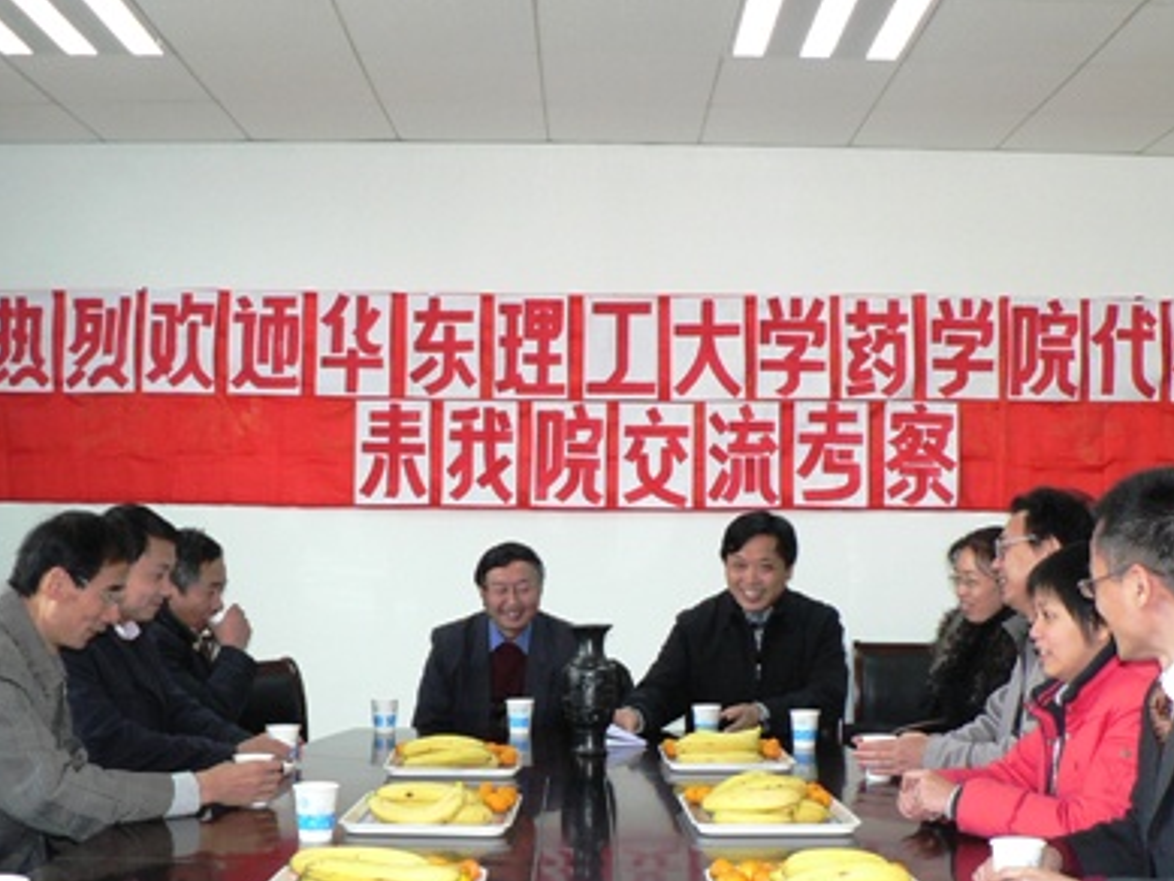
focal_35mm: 45
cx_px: 631
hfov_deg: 42.0
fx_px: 1527
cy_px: 545
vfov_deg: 32.1
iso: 300
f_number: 2.8
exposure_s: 1/60
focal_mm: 6
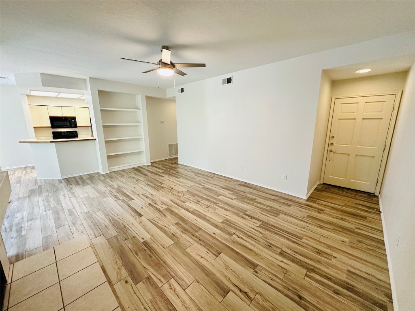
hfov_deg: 102.1
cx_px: 208
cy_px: 156
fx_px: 168
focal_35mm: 14
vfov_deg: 85.7
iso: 320
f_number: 2.2
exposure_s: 1/60
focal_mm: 2.22
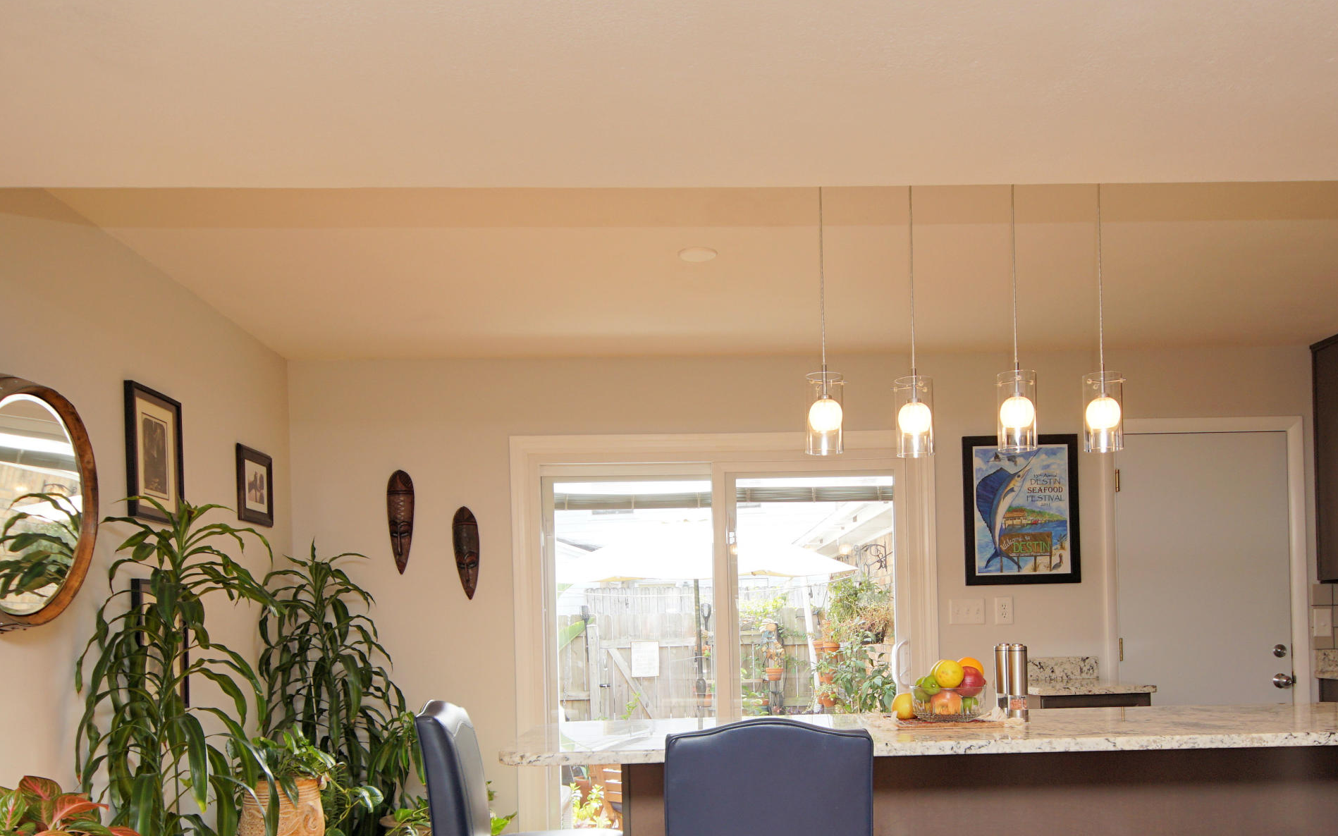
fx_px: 1057
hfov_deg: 64.4
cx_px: 747
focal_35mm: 29
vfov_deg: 41.7
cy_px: 639
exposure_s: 1/60
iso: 200
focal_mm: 12
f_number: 5
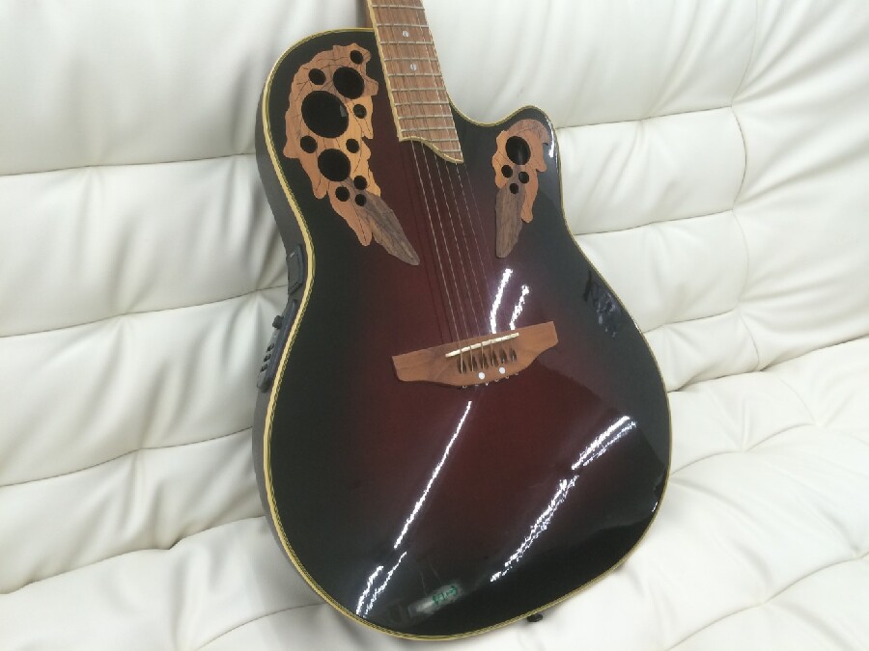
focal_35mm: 29
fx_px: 728
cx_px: 434
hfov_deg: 61.7
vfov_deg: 48.2
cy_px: 326
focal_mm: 4.15
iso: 40
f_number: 2.2
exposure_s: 1/40
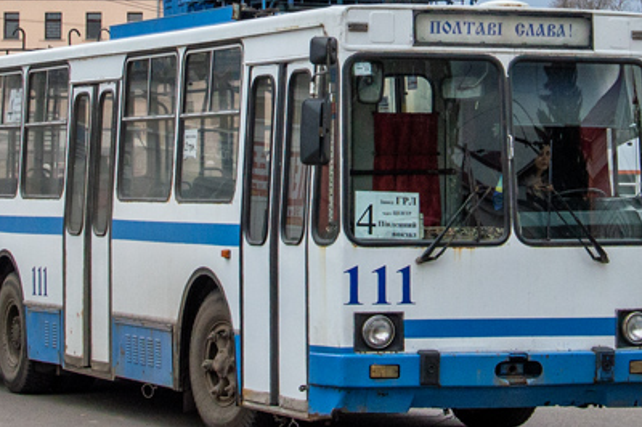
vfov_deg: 9.4
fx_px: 2566
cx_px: 414
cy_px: -61
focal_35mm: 144
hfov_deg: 14.2
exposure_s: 1/640
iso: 400
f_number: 7.1
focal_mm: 32
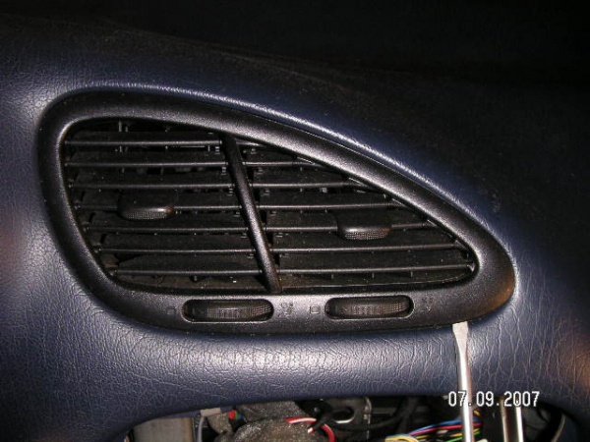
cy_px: 221
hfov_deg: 49.0
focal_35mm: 38
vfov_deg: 37.7
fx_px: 648
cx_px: 295
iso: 160
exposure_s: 1/45
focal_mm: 6
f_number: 6.7
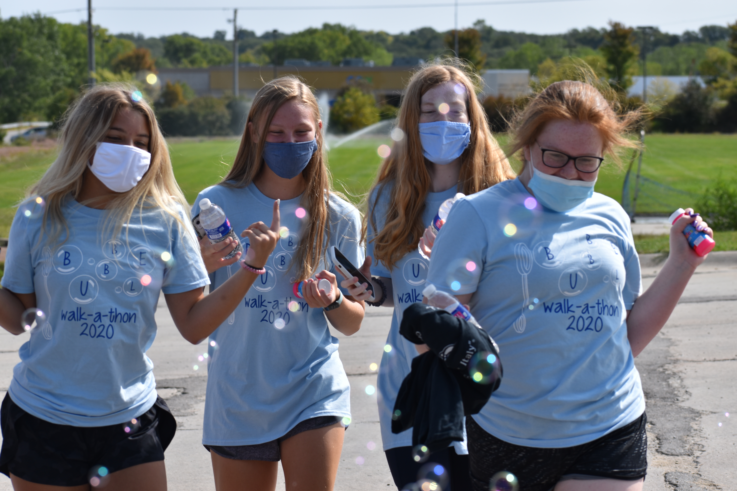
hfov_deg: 15.2
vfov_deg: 10.2
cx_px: 368
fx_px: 2764
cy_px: 246
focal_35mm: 135
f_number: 7.1
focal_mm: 90
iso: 200
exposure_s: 1/800
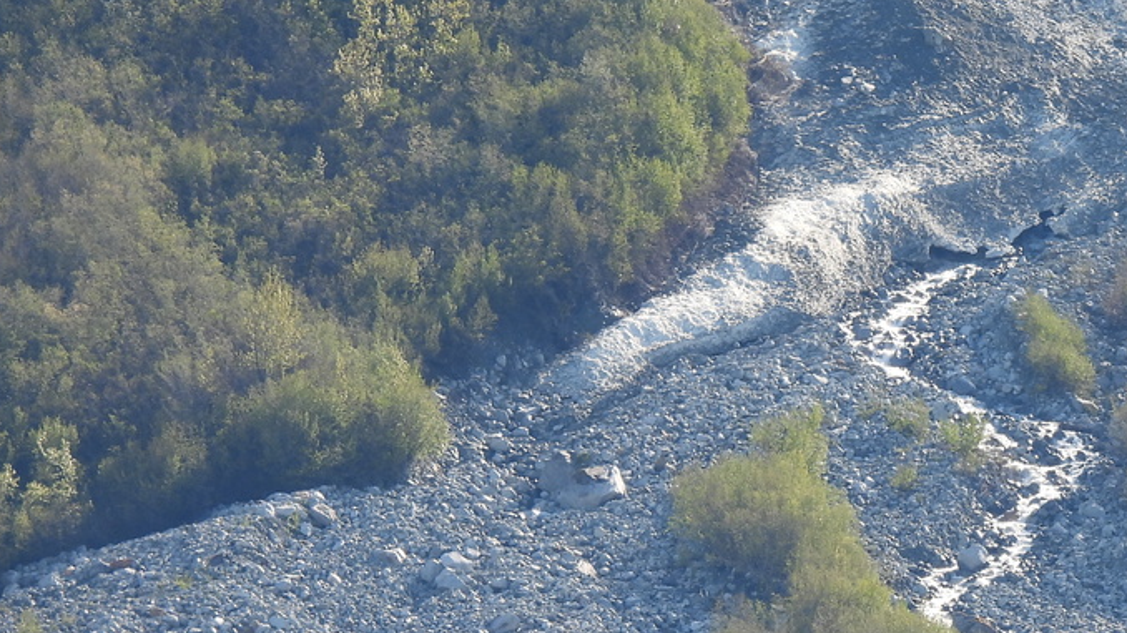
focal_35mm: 1131
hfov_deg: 1.9
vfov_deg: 1.1
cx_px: 1039
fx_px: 33790
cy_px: 450
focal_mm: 98.1
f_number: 5
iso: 100
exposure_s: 1/250
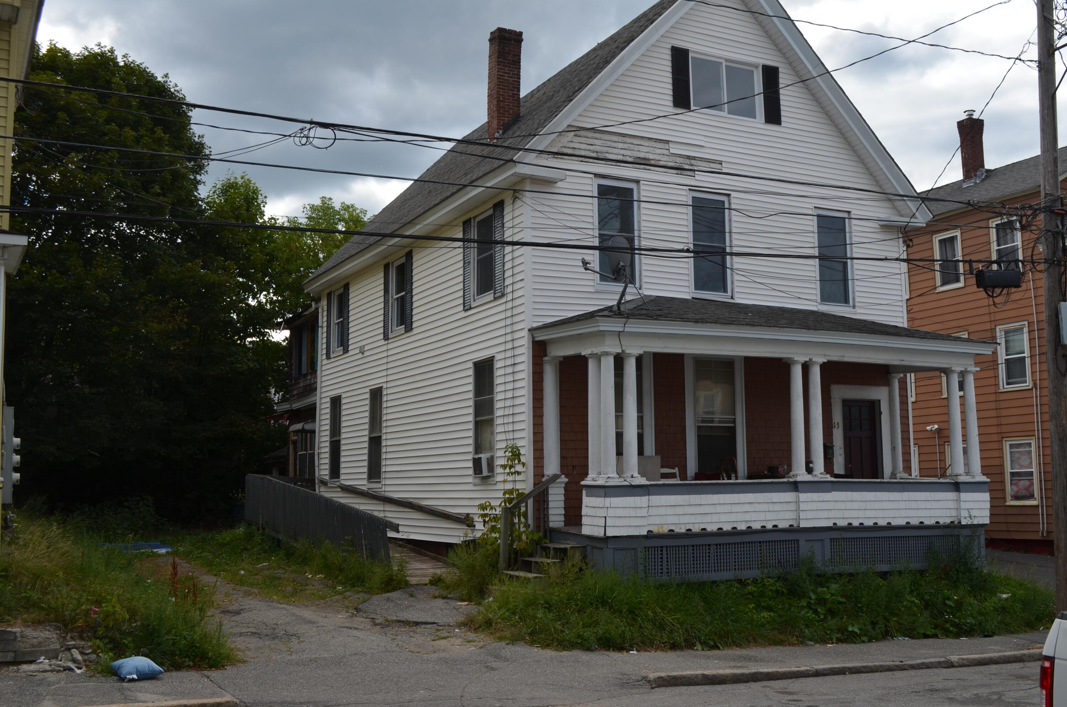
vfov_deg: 34.1
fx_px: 1154
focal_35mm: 39
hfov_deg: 49.6
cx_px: 534
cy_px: 354
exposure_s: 1/250
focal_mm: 26
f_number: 8
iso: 160
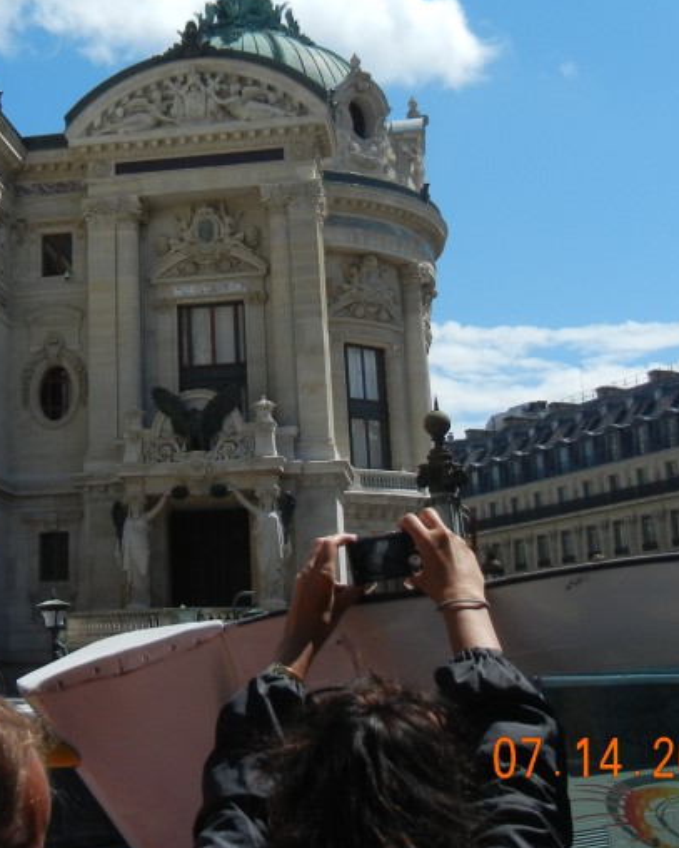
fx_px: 1481
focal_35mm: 59
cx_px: 163
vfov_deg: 31.6
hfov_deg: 25.5
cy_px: 250
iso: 160
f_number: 7
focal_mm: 5.4
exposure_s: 1/573
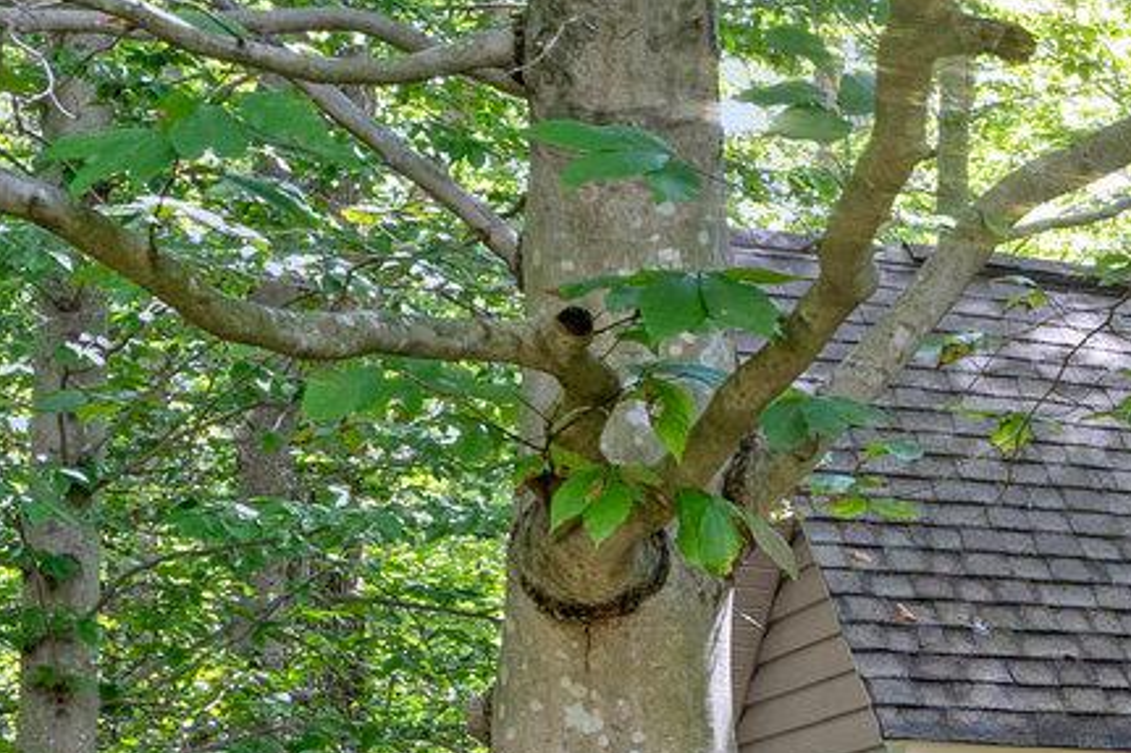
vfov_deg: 11.5
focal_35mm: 114
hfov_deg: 14.4
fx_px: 3580
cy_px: 1111
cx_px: 2364
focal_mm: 24
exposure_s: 1/30
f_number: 8
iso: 250
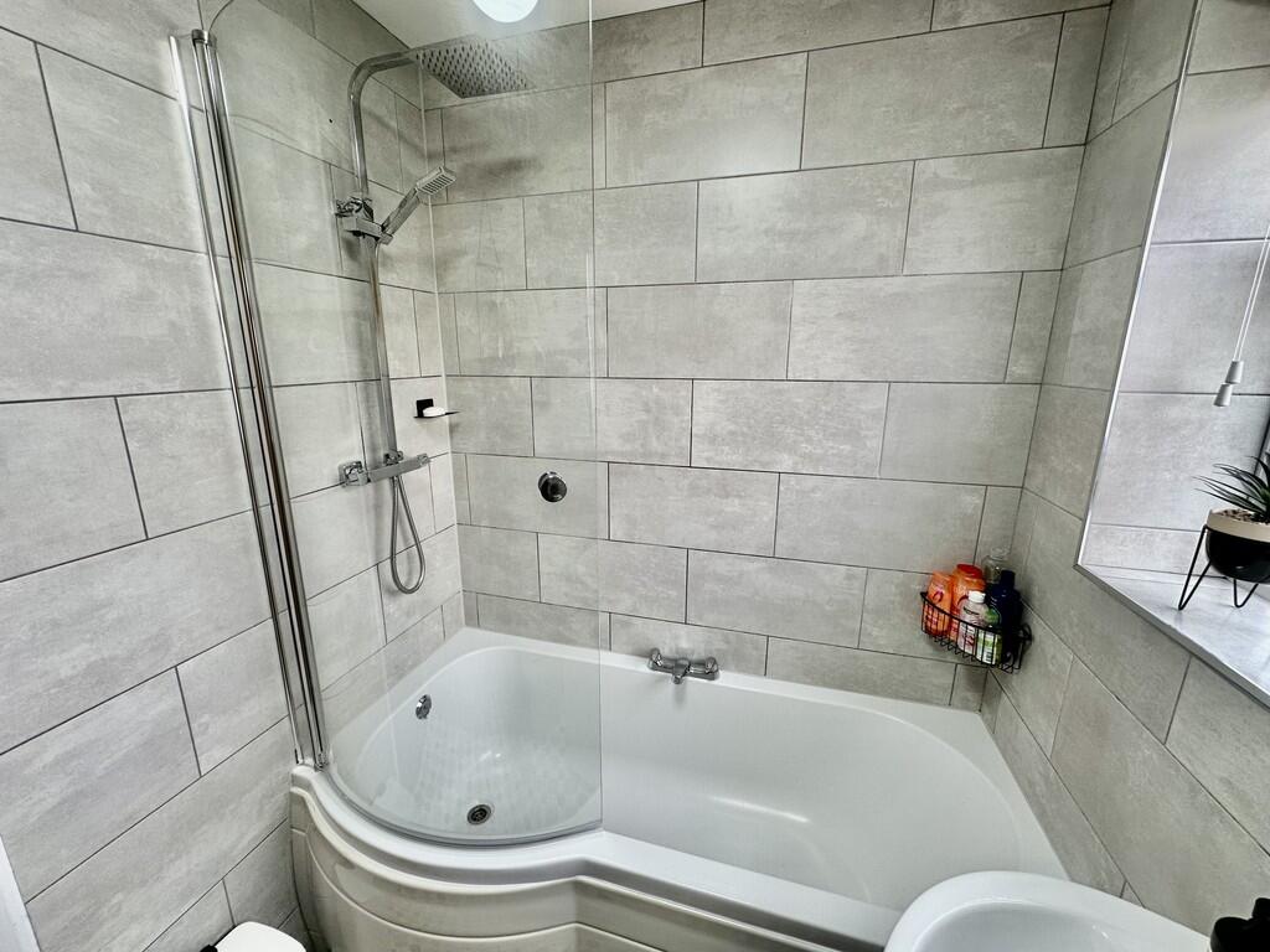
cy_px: 476
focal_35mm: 14
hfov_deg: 102.1
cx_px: 635
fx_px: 514
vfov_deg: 85.7
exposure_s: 1/100
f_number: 2.2
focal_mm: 2.22
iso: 100
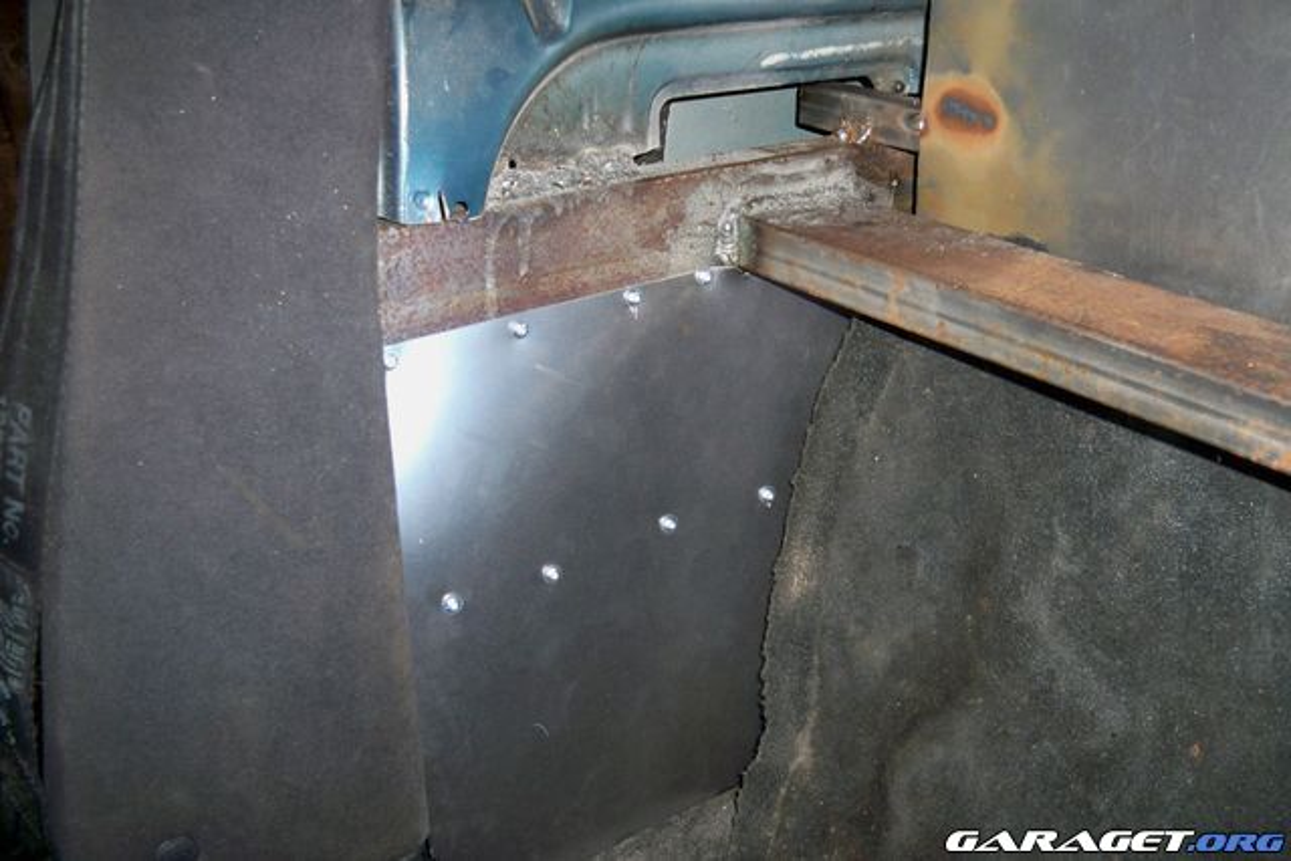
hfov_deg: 51.9
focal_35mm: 37
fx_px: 1327
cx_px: 646
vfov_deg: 36.0
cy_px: 430
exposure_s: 1/30
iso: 200
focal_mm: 7.9
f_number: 3.1
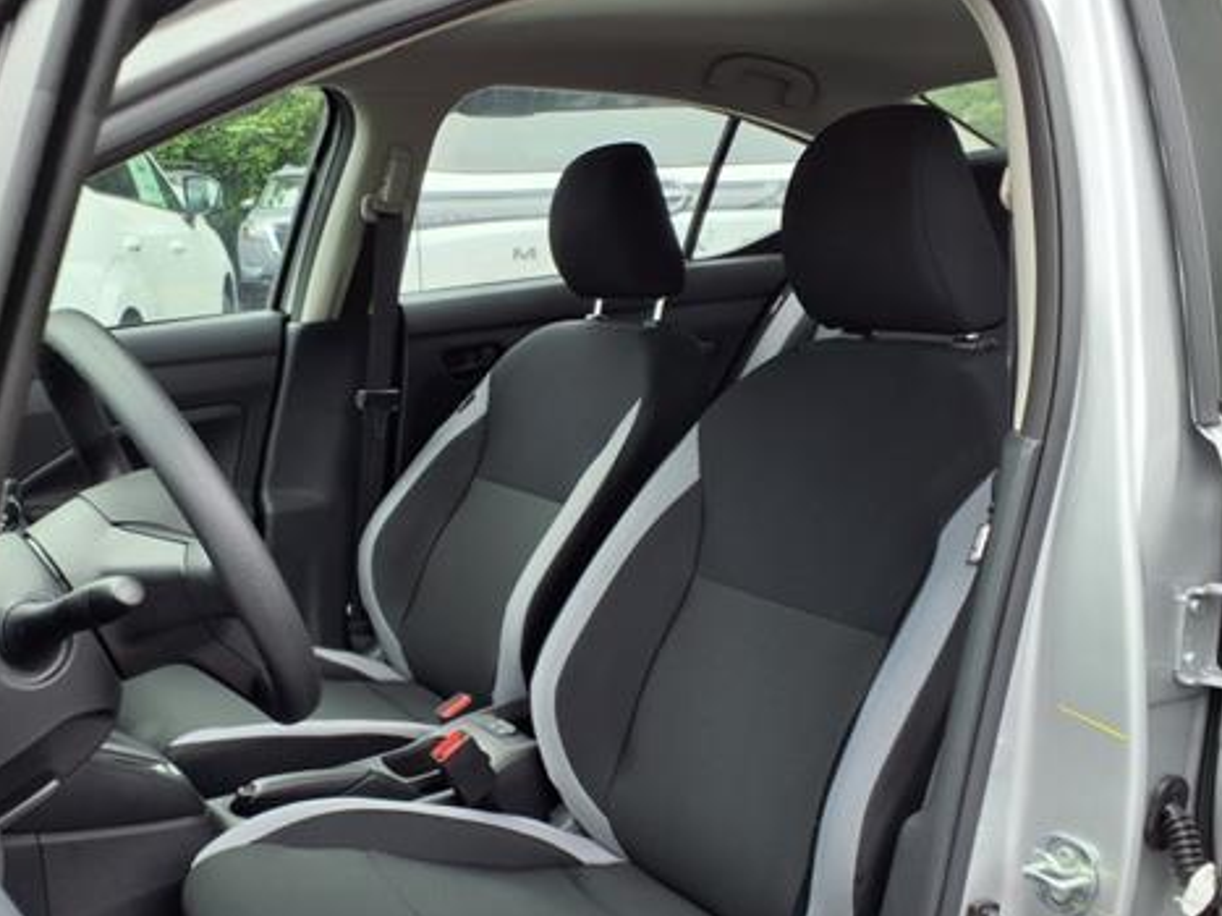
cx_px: 408
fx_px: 1306
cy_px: 565
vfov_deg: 38.4
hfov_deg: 49.3
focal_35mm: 37
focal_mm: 3.58
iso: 40
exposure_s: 1/357
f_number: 1.9
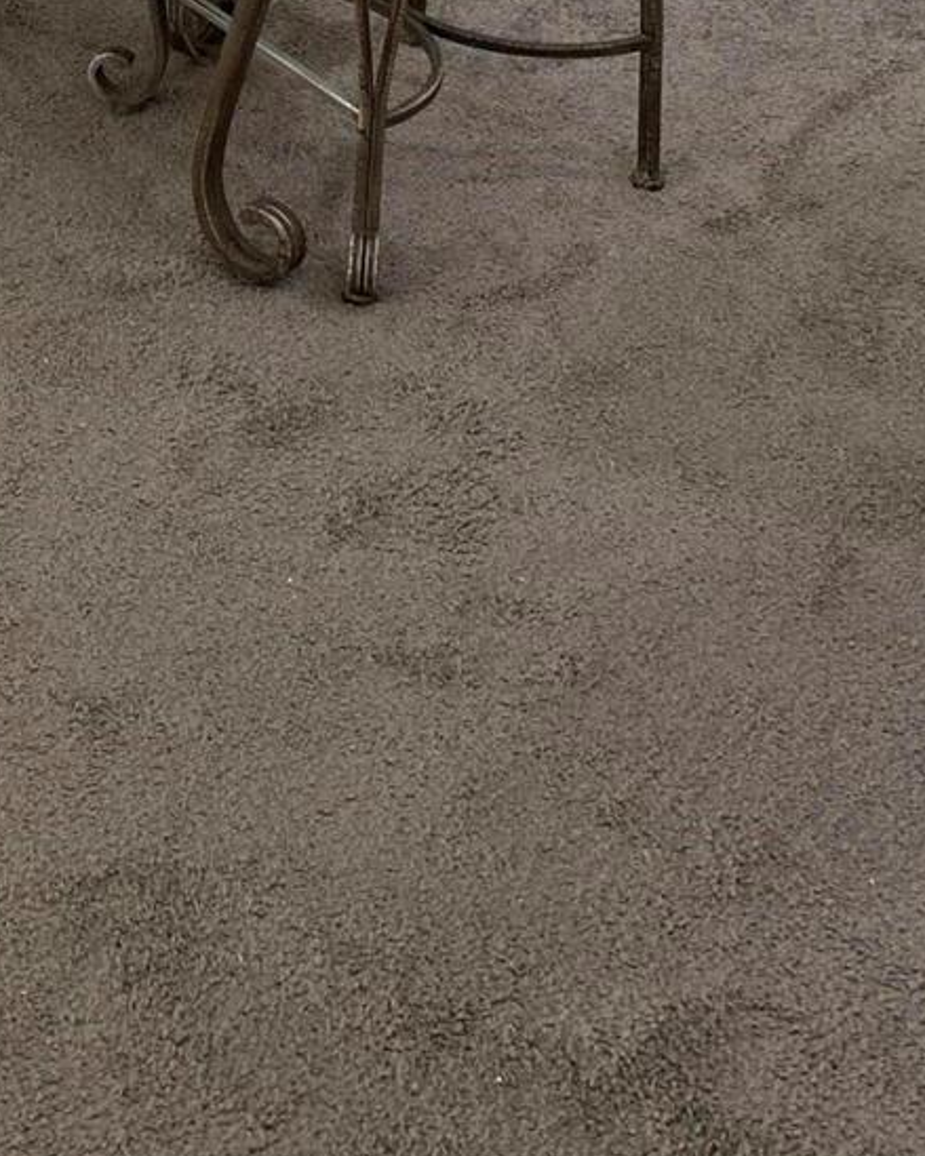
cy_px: -396
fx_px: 2430
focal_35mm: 71
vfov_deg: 23.3
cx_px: -97
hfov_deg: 20.5
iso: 64
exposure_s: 1/60
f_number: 1.8
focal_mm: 4.25
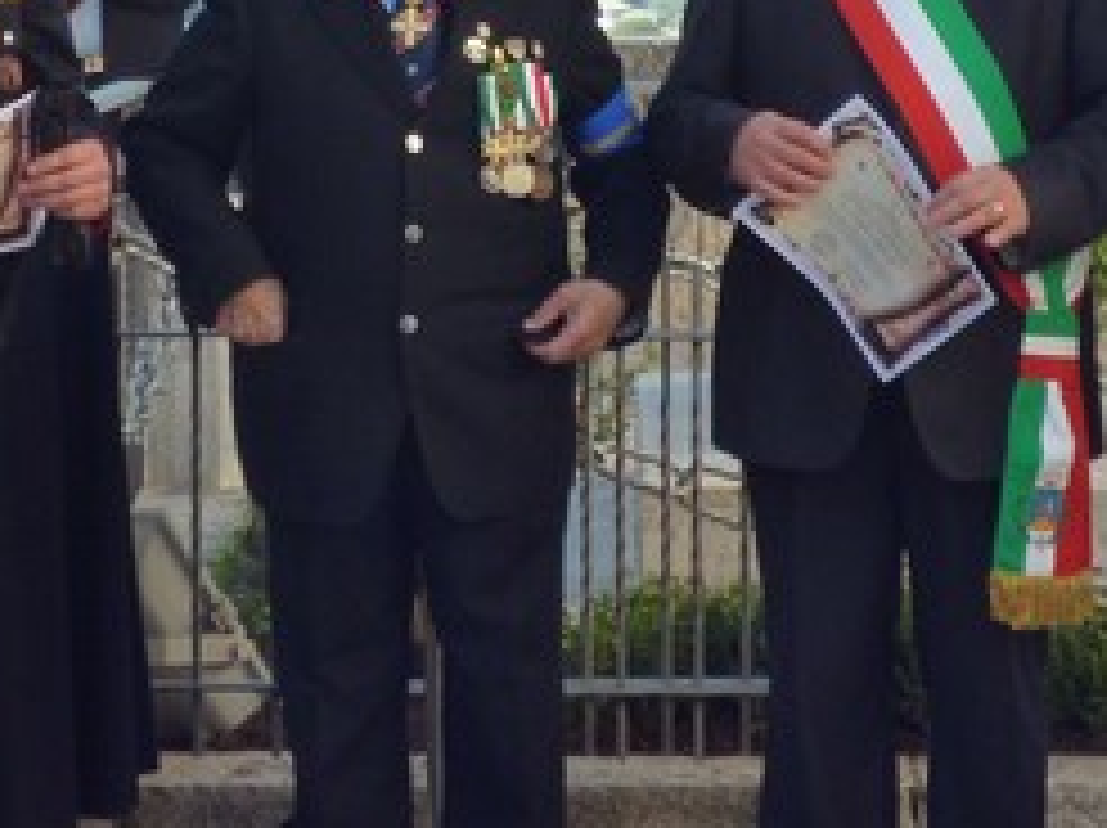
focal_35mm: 177
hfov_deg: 11.2
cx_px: 477
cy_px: 106
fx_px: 5655
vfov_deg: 8.3
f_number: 5.8
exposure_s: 1/100
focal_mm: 15.5
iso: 160
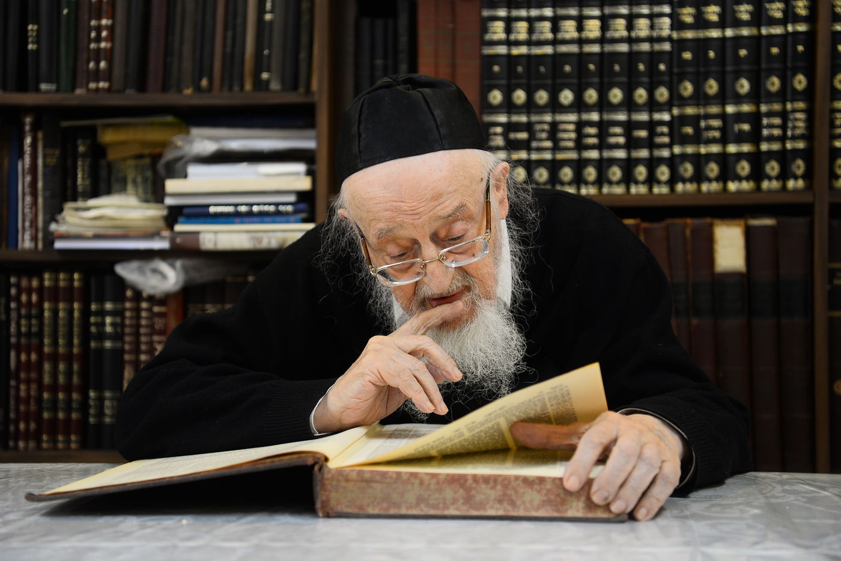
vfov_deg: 21.9
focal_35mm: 62
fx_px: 1448
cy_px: 280
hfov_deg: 32.4
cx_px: 420
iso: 800
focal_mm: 62
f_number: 3.5
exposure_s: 1/125
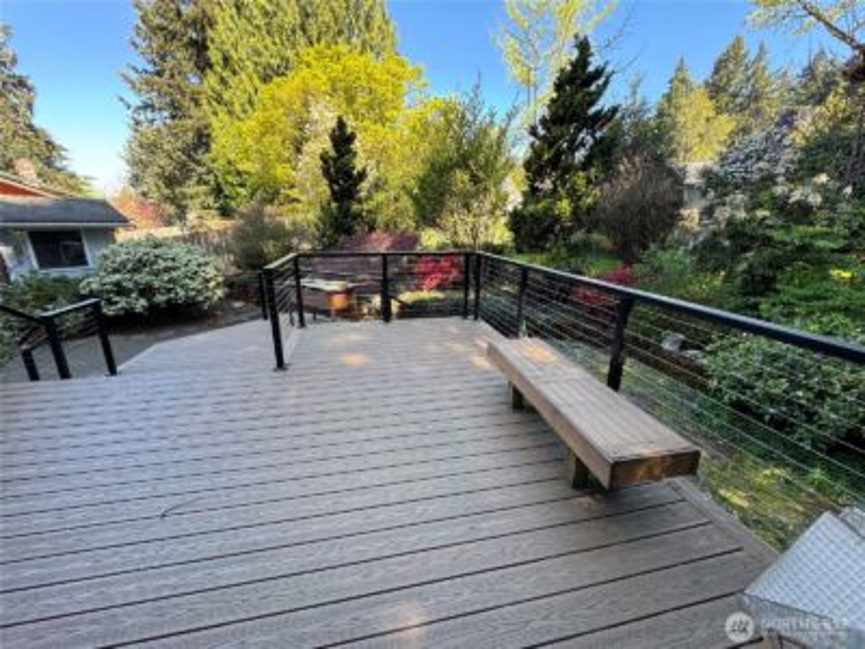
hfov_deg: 102.1
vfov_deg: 85.7
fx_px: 350
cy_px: 324
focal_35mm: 14
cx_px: 432
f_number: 2.2
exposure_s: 1/99
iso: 64
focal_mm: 2.22
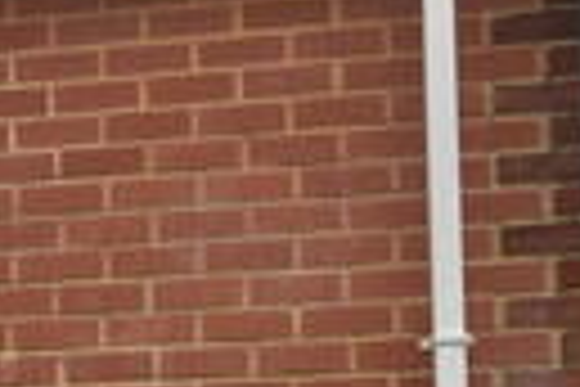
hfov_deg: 16.1
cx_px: -225
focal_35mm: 119
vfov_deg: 11.4
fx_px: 1917
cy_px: 358
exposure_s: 1/100
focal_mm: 10
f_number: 9
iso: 800
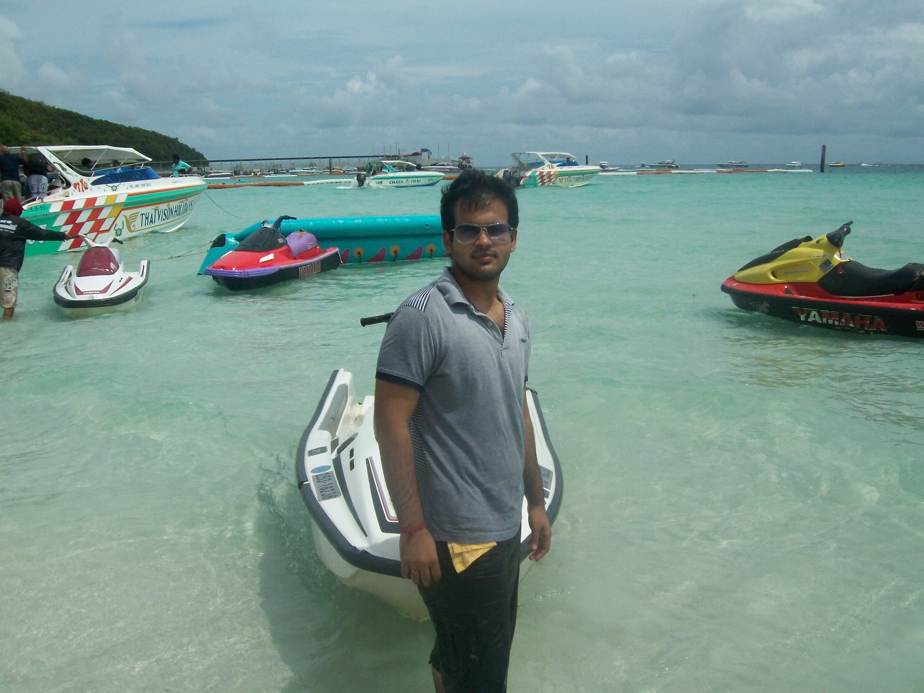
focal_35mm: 36
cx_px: 462
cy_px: 346
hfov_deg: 51.4
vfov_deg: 39.7
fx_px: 961
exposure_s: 1/1250
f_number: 4.8
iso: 80
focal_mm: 6
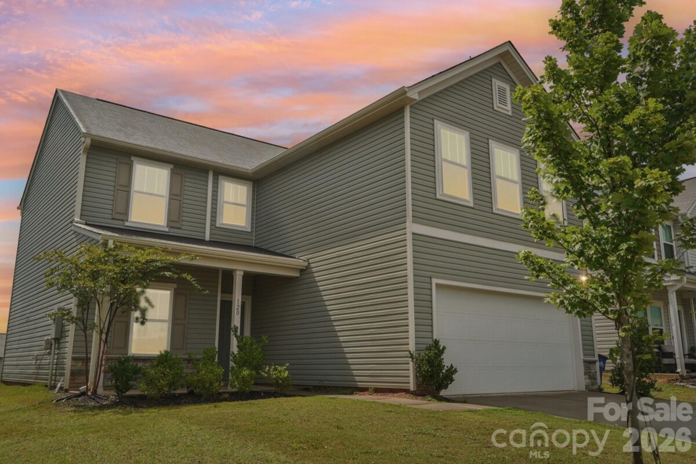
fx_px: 580
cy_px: 232
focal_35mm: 30
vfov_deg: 43.6
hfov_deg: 61.9
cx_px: 348
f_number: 8
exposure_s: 1/90
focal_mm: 20
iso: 100
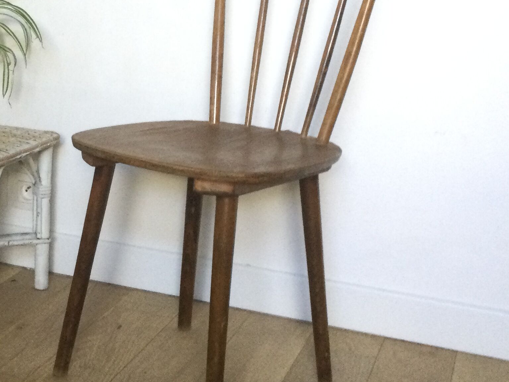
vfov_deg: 22.2
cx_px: 103
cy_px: 221
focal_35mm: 66
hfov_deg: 28.8
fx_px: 971
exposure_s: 1/33
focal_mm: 3.3
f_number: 2.4
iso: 160
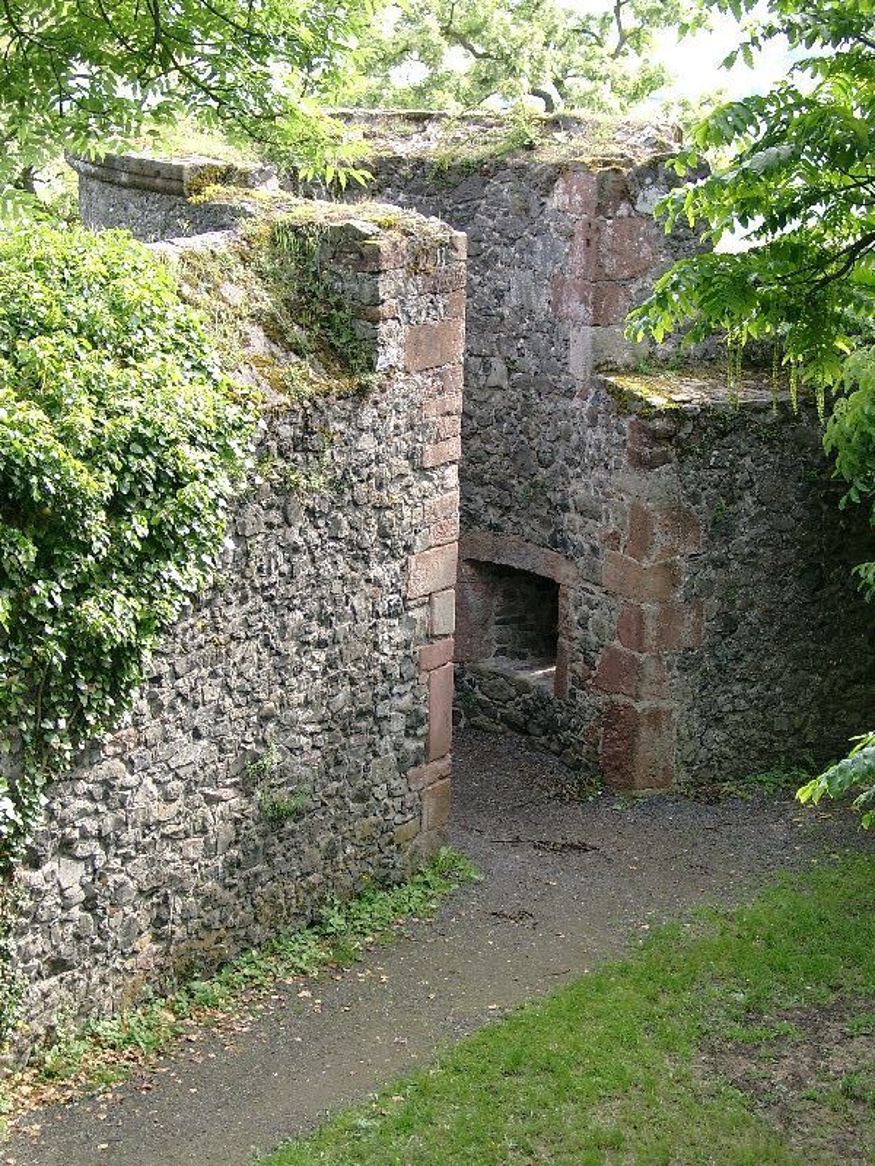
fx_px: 2460
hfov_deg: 20.2
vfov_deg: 26.7
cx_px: 438
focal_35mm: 73
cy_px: 583
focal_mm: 15.12
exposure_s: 1/108
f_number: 2.8
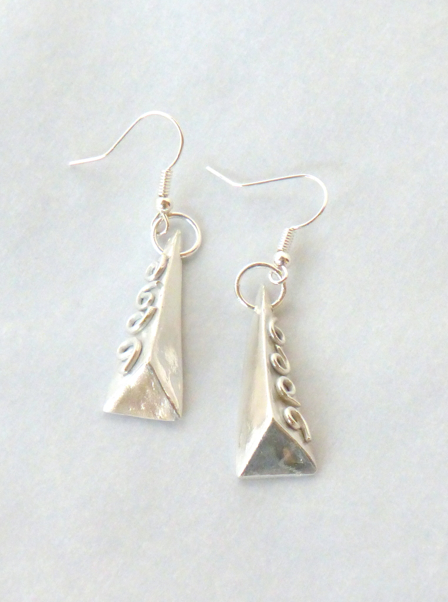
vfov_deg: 16.5
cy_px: 301
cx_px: 224
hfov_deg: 12.3
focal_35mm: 120
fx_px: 2081
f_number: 5.3
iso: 400
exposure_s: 1/40
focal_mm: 18.2
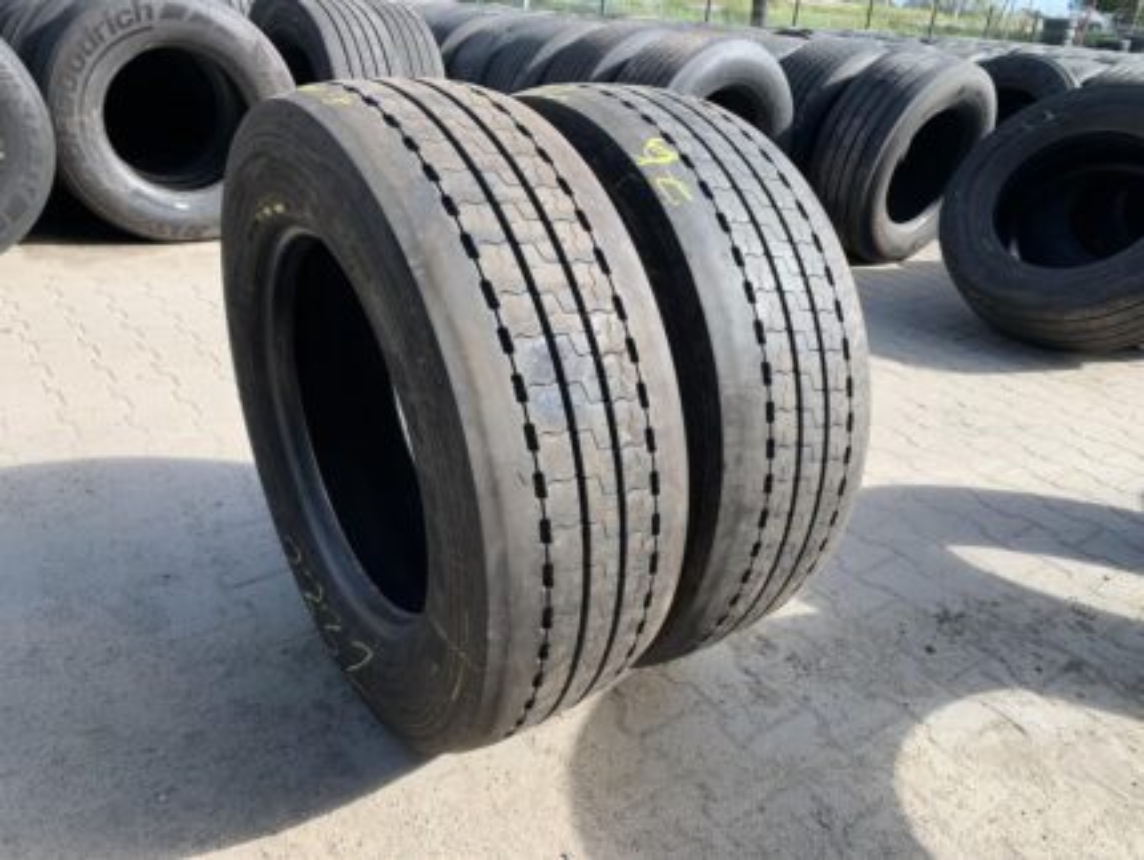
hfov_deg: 67.3
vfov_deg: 53.1
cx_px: 572
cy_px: 430
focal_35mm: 26
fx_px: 860
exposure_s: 1/583
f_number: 1.8
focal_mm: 4.25
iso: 25
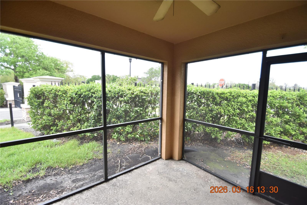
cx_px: 154
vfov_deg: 77.3
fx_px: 128
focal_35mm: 15
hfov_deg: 100.4
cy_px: 102
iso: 800
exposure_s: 1/750
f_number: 3.5
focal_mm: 10
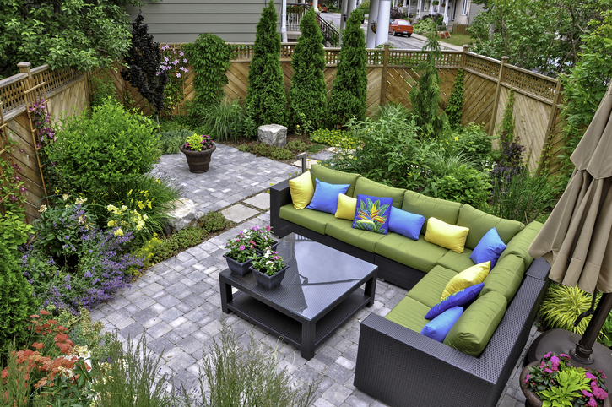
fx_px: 459
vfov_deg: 47.8
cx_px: 306
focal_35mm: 27
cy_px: 204
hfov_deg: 67.4
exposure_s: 1/60
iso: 200
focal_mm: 18
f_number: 8
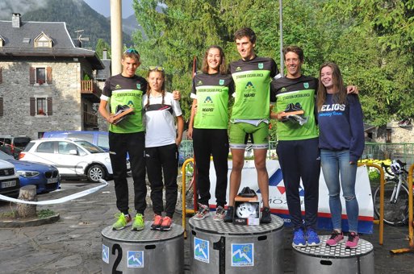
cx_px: 207
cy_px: 137
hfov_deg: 49.6
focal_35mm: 39
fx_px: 448
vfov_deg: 34.1
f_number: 9.5
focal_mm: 26
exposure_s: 1/1500
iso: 1600
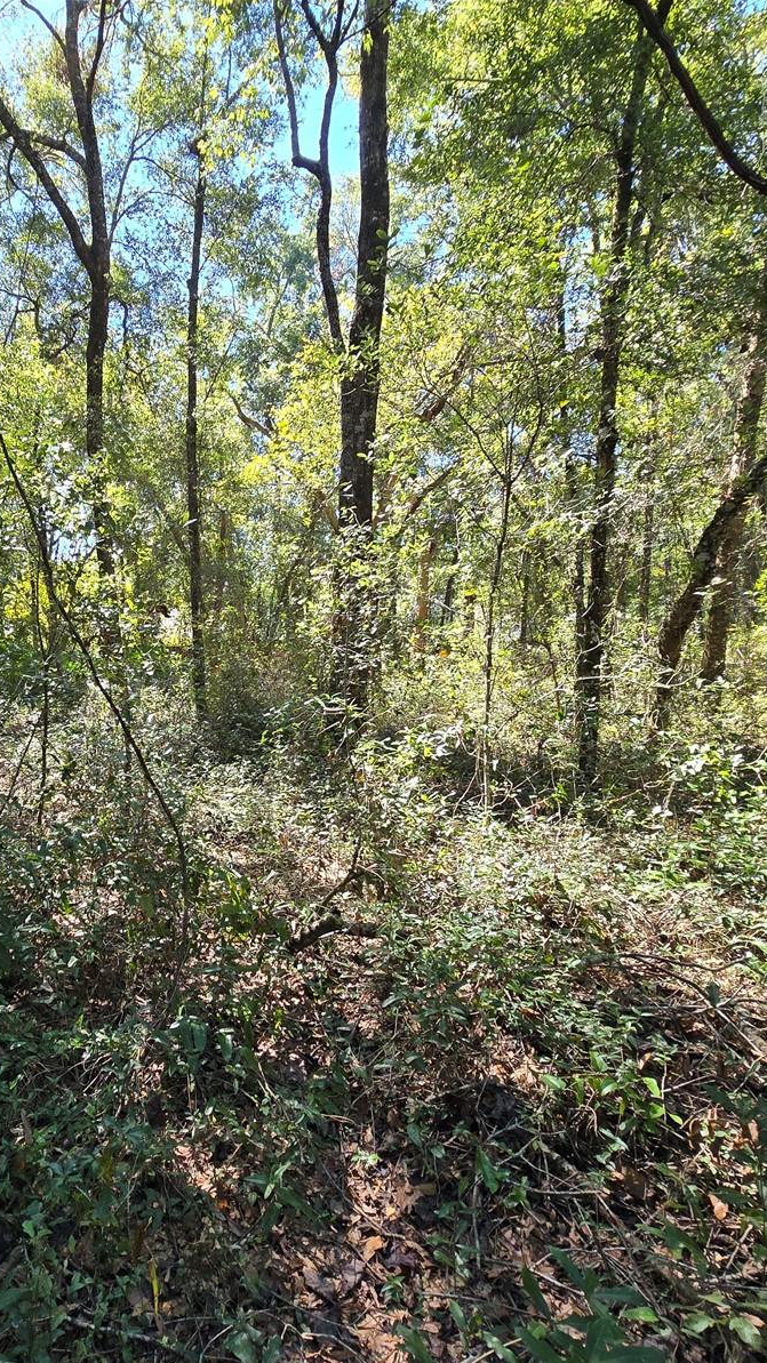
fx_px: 687
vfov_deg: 89.6
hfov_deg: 54.2
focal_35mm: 19
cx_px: 149
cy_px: 684
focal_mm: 2.2
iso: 50
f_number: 2.2
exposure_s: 1/220
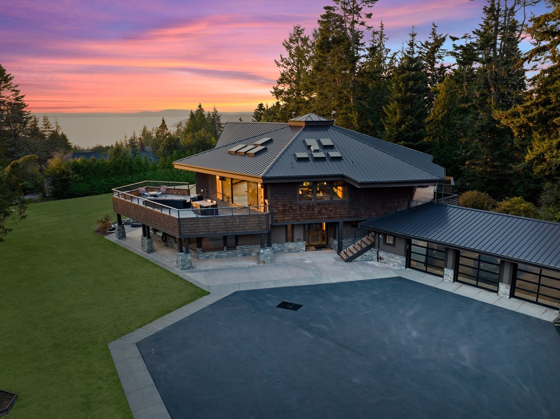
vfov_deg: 49.6
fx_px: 453
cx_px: 306
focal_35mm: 28
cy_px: 226
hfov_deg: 63.4
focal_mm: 12.29
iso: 200
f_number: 6.3
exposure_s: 1/120
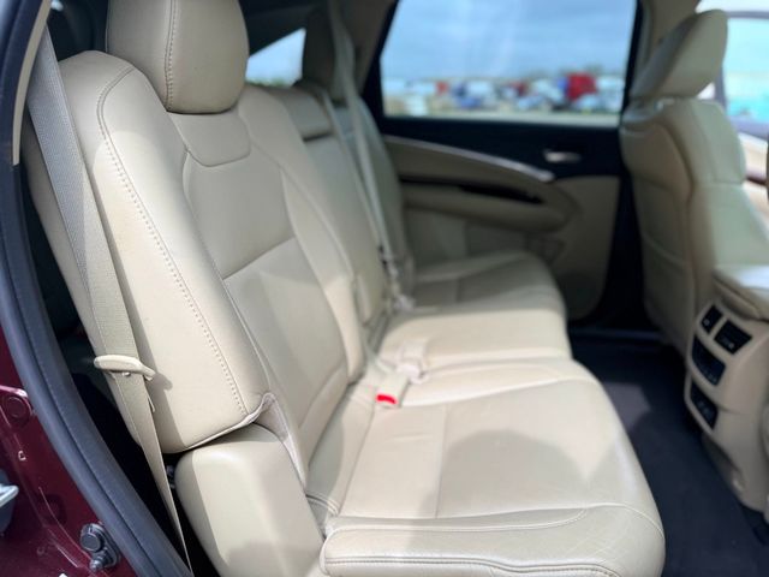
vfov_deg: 56.8
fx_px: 533
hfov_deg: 71.6
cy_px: 288
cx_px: 384
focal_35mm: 24
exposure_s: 1/677
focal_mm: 6.76
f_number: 1.78
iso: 80
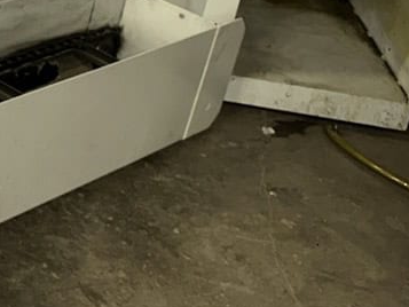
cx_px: -259
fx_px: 1016
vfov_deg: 16.6
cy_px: -44
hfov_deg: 19.0
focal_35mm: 86
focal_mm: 6.9
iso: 64
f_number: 1.8
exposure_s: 1/15
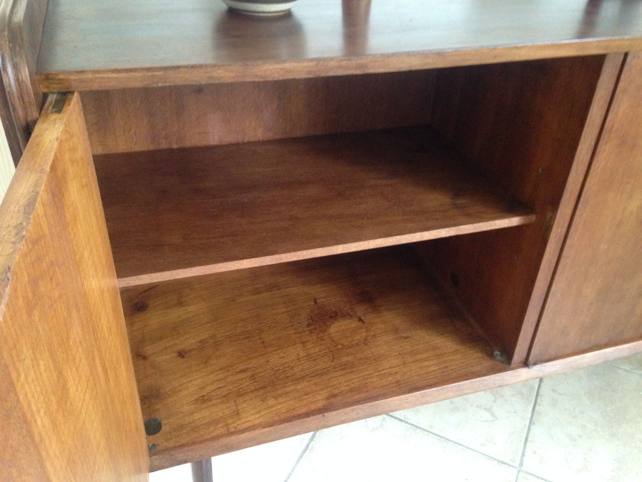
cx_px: 321
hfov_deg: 55.4
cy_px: 241
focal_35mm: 33
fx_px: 612
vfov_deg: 42.9
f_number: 2.4
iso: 500
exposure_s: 1/15
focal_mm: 4.12
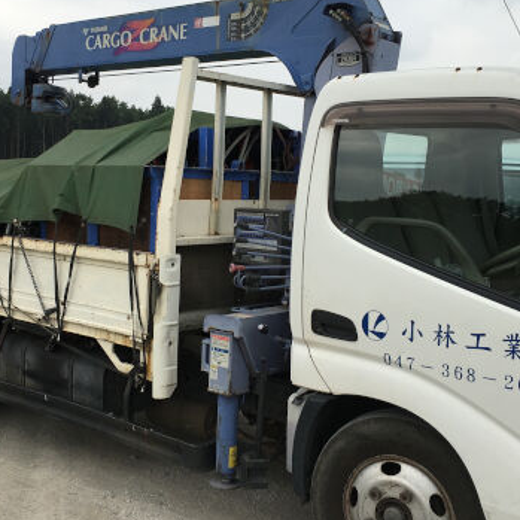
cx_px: 234
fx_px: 799
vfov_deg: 36.1
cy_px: 252
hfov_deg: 36.0
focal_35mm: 47
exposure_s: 1/845
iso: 25
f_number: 2.2
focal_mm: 4.15
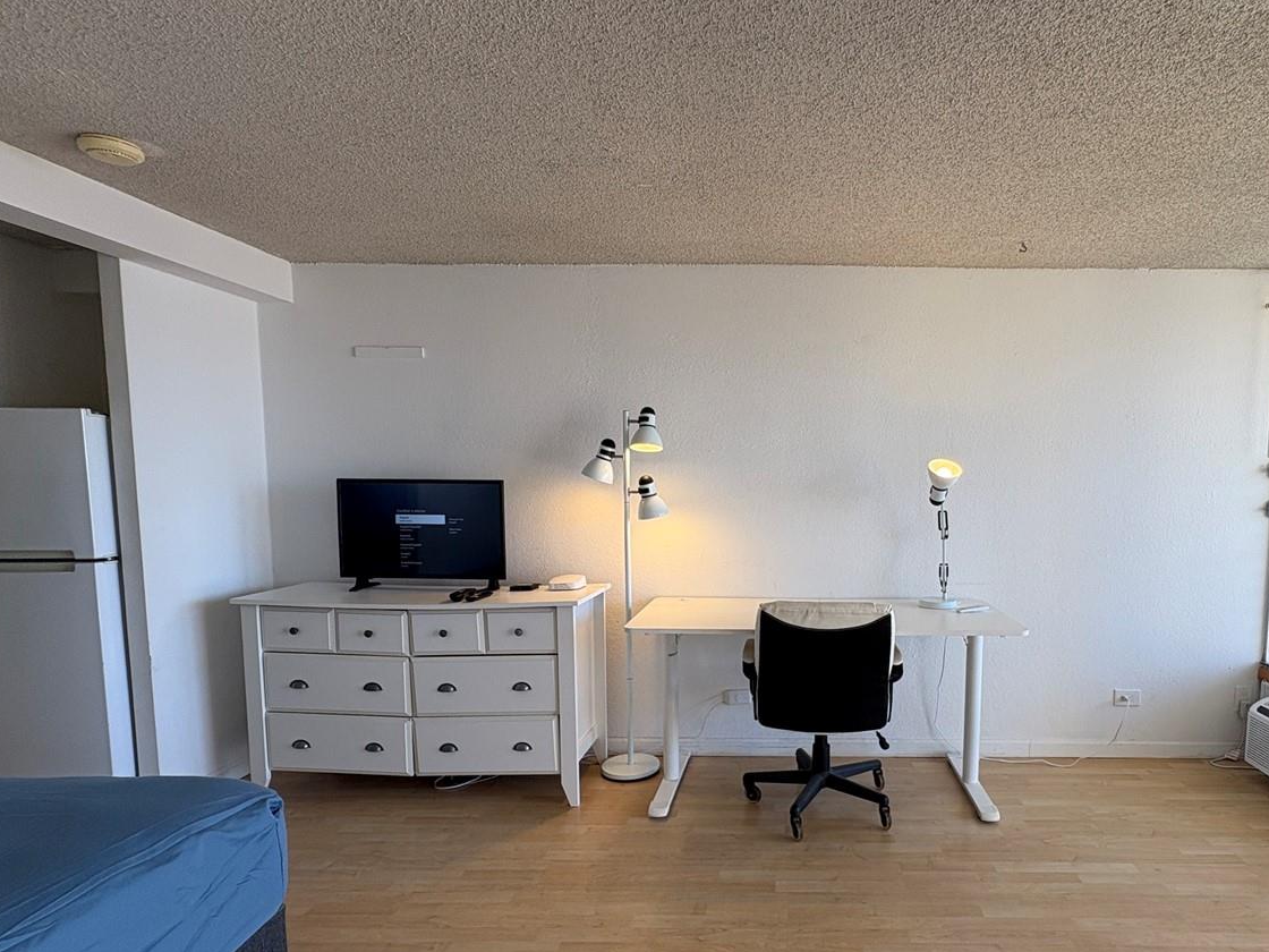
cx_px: 790
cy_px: 549
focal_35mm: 20
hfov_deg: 80.3
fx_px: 733
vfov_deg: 65.6
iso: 40
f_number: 2.2
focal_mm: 2.22
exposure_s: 1/120
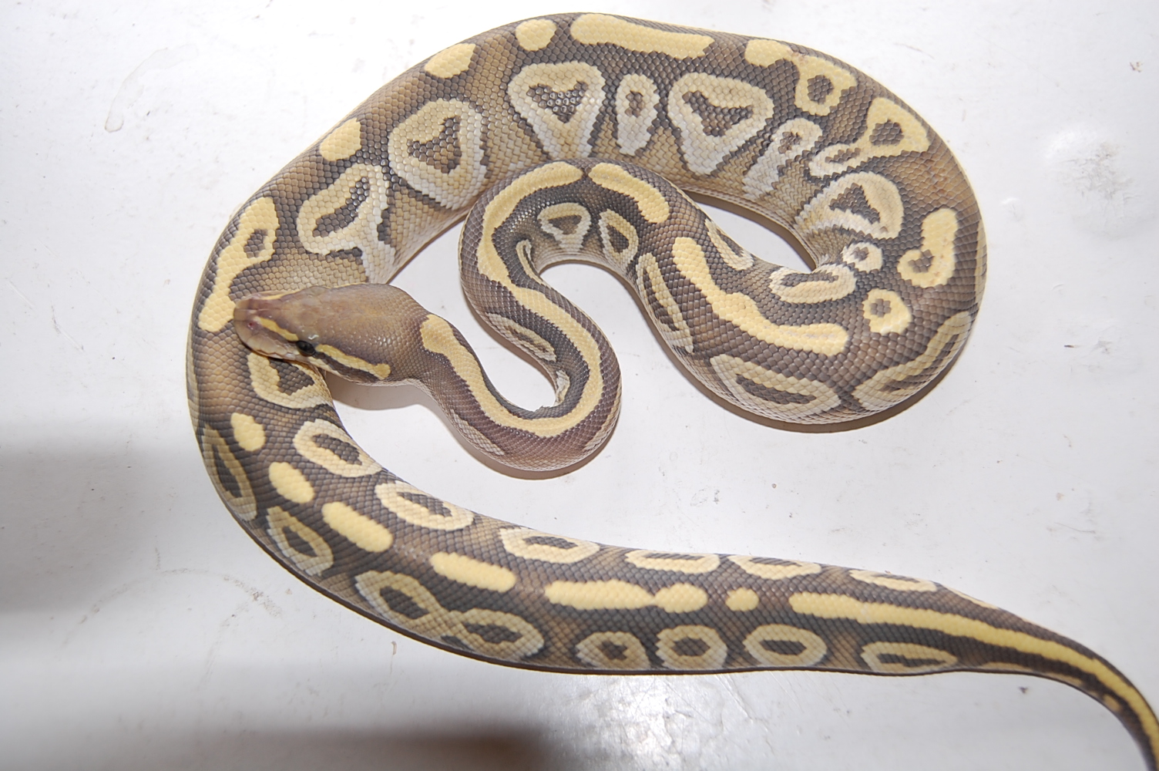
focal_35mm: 33
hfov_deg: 57.3
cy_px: 386
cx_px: 580
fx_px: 1061
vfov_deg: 39.9
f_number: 3.8
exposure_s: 1/160
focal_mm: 22
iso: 200
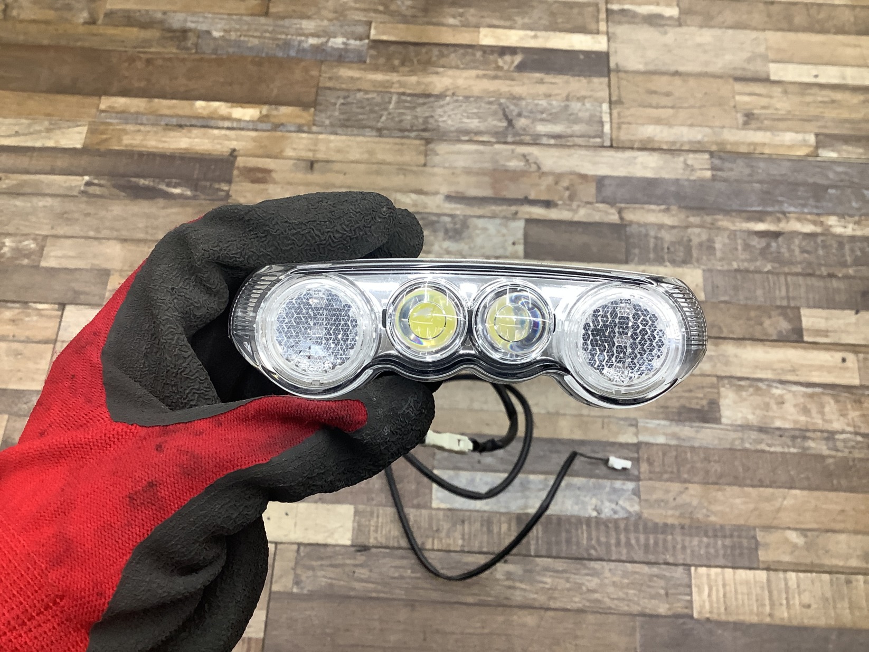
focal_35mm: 31
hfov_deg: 58.3
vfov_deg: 45.5
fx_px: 778
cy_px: 326
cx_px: 434
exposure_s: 1/60
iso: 80
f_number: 2.4
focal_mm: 3.3
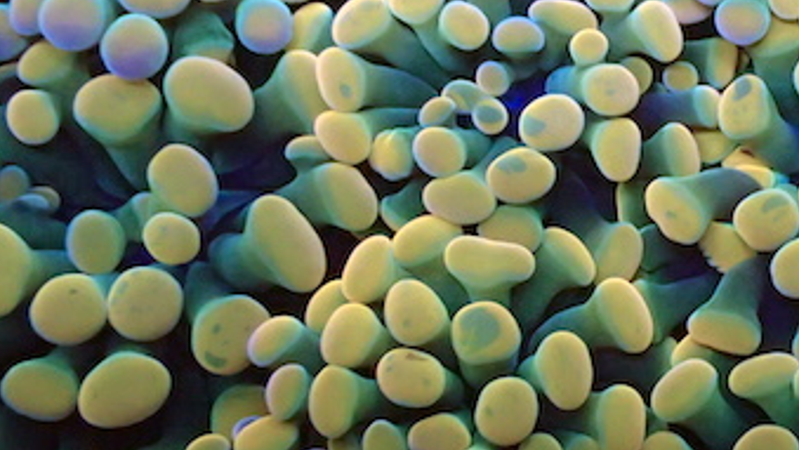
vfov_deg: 11.4
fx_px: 2247
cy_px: 247
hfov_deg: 19.8
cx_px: 695
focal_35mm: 106
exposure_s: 1/80
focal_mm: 7.86
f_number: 2.9
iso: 800
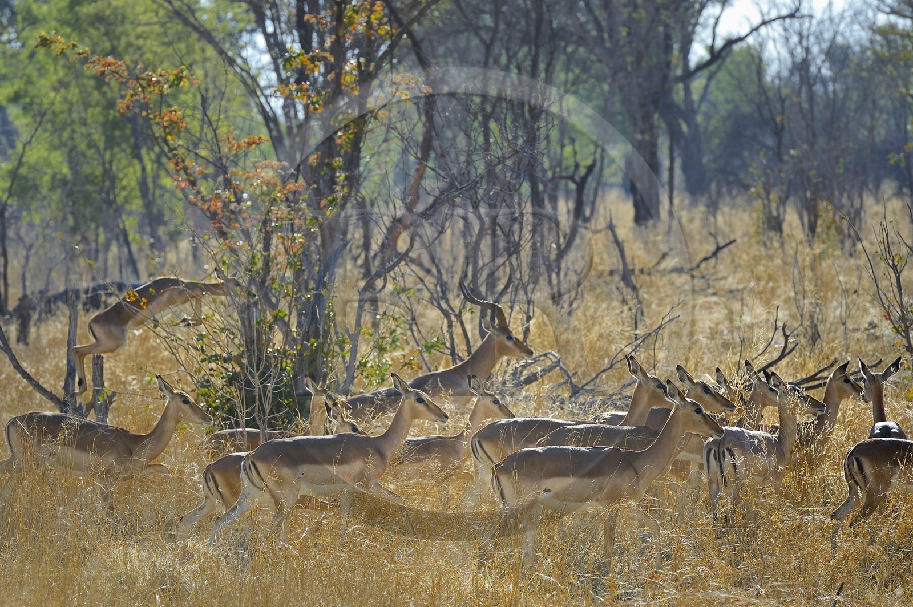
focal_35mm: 280
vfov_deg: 4.9
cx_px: 456
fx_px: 7095
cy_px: 304
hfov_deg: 7.4
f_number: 10
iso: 800
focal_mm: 280
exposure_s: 1/1000
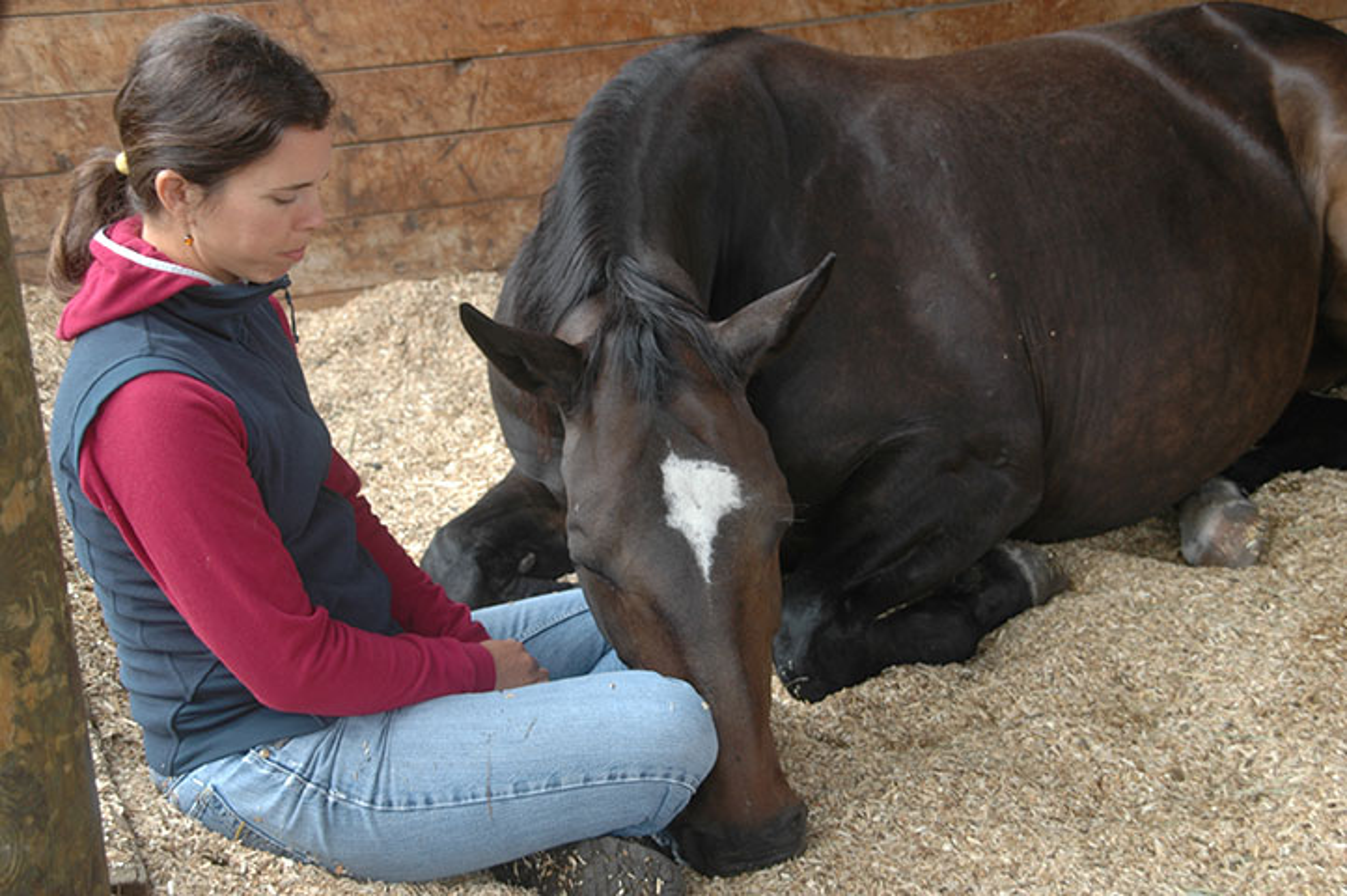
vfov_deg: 22.6
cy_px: 448
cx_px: 674
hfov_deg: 33.4
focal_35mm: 60
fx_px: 2243
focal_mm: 40
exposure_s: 1/30
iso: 200
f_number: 4.8
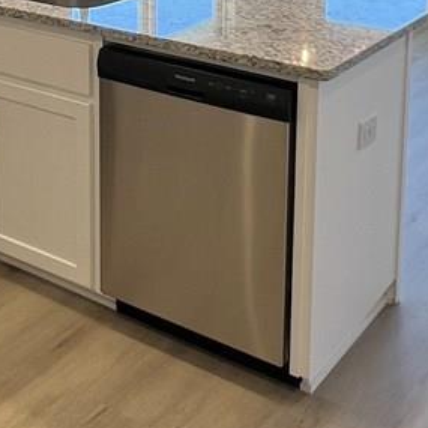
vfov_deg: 25.1
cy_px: -78
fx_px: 867
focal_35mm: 62
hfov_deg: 27.5
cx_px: 125
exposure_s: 1/120
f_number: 1.8
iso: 50
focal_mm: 1.57
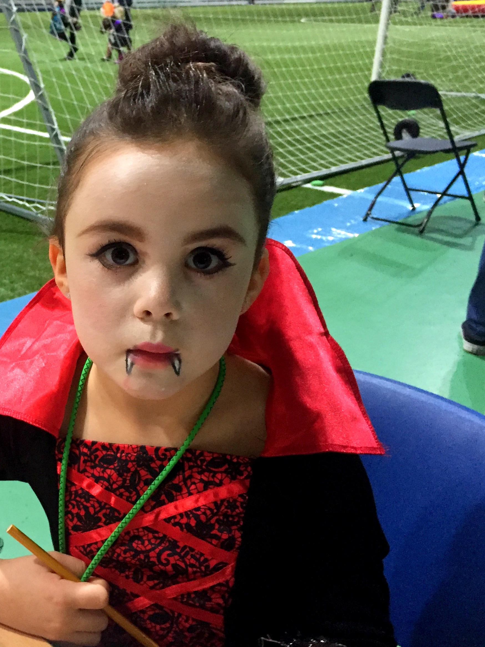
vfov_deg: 47.9
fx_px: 729
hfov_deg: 35.1
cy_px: 323
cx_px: 70
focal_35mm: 39
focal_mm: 4.15
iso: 250
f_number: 2.2
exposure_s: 1/25
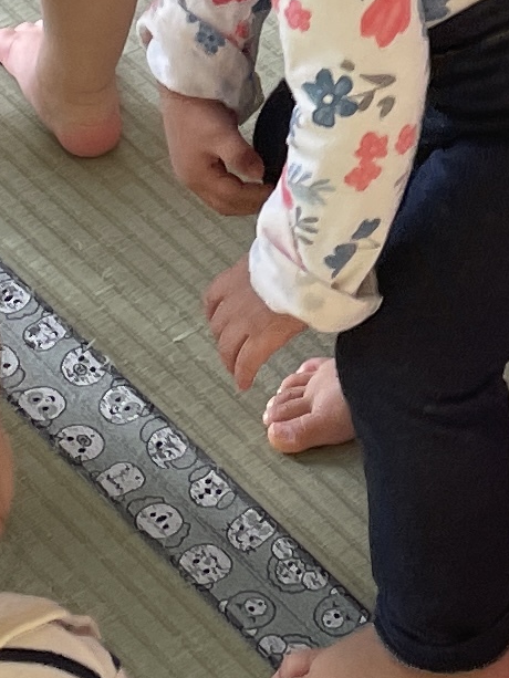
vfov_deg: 11.1
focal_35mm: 171
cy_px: -367
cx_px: 611
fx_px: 3351
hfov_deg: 8.6
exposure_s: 1/124
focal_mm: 4.2
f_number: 1.6
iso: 32
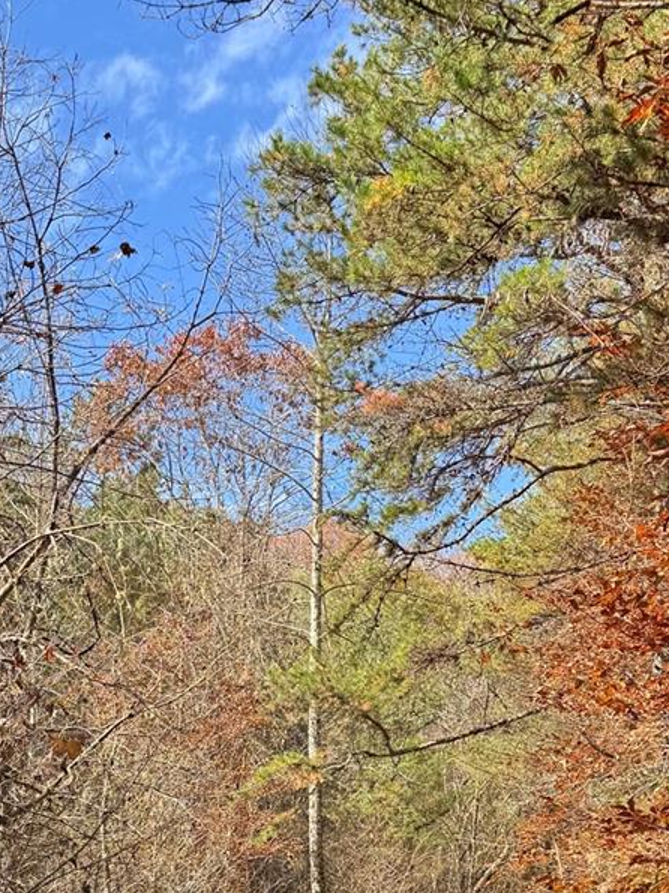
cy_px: 885
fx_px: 1598
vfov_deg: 29.2
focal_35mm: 62
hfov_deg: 23.6
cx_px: 260
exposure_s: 1/1215
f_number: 1.78
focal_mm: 6.76
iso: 80
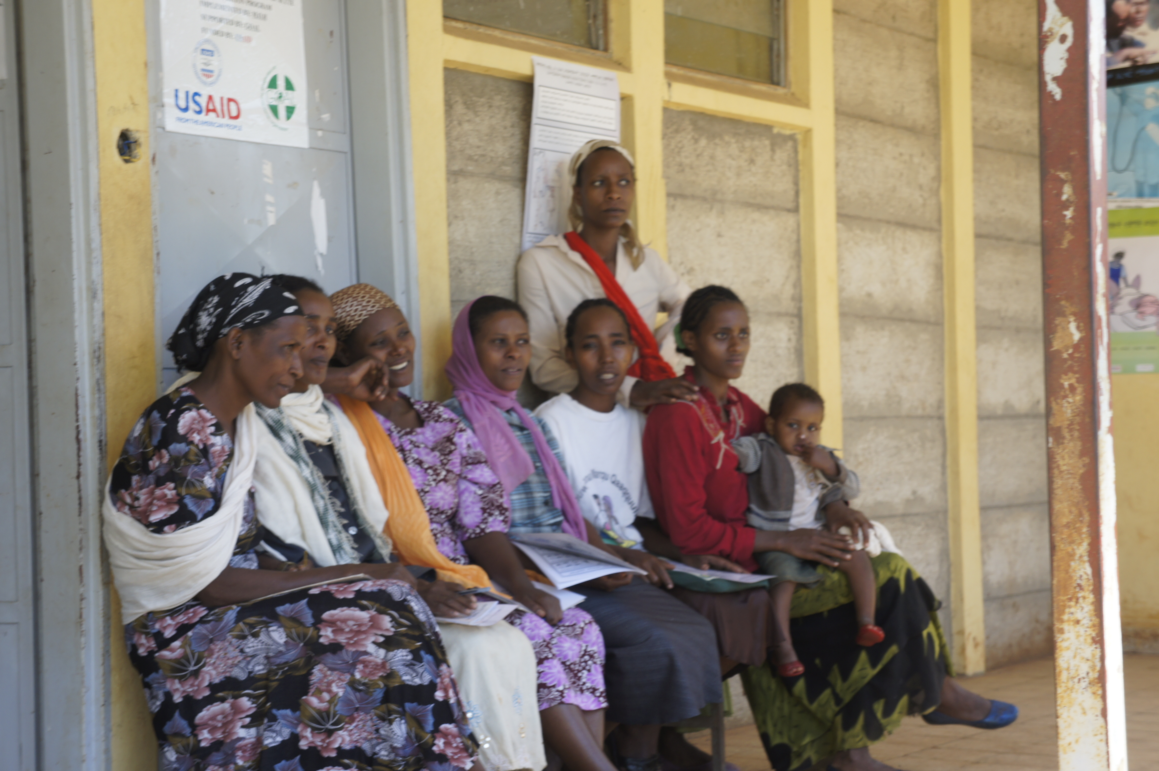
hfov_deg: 24.6
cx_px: 580
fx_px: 2654
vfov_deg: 16.5
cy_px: 386
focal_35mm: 82
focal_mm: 55
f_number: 5.6
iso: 200
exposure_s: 1/100
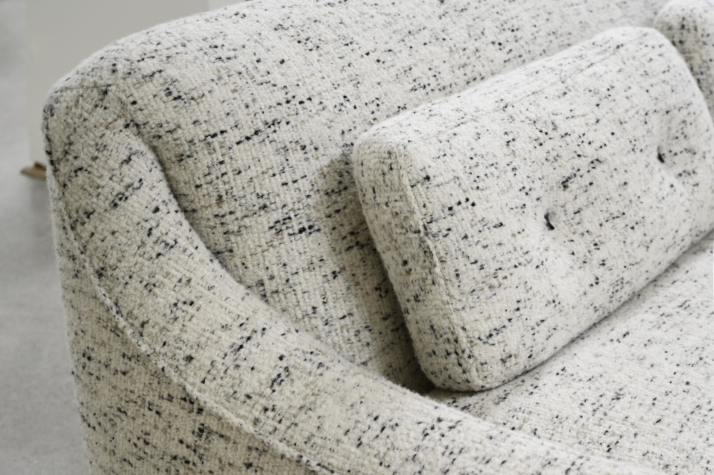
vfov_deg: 27.5
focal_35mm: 49
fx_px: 971
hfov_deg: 40.4
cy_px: 238
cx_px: 357
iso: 280
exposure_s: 1/50
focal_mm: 49
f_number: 4
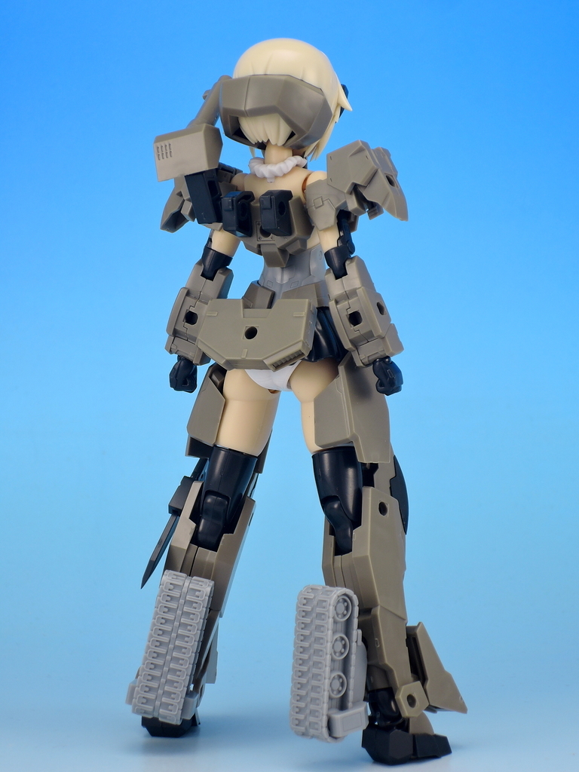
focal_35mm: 95
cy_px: 386
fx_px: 2119
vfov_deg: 20.7
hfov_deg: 15.6
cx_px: 290
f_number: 5
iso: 80
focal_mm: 20.2
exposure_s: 1/5
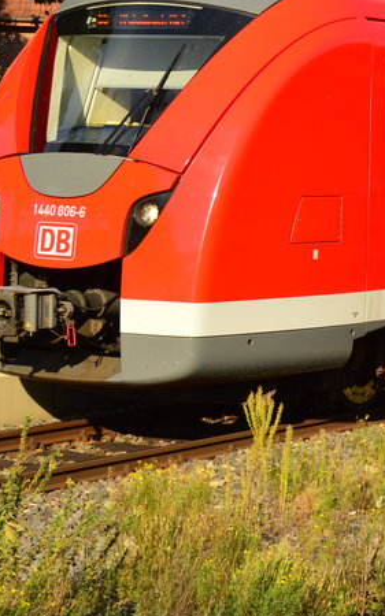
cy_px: 162
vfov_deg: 18.2
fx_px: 1915
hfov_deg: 10.7
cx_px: 707
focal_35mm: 114
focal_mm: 28
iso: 200
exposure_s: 1/500
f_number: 8
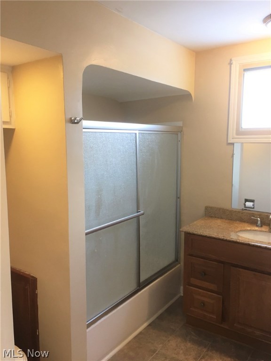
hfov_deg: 48.2
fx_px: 303
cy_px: 180
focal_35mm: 29
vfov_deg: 61.7
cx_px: 136
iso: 80
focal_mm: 4.15
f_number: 2.2
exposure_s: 1/30
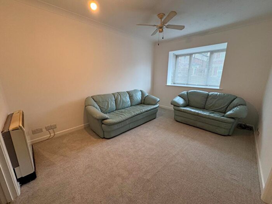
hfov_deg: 102.1
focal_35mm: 14
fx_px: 110
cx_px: 136
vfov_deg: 85.7
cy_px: 102
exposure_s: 1/50
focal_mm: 2.22
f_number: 2.2
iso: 160
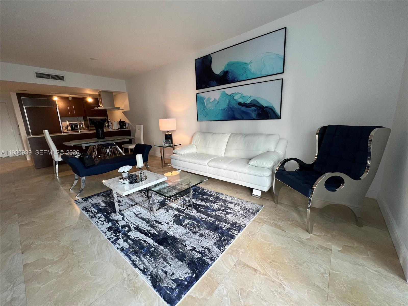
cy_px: 153
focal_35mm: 13
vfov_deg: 89.9
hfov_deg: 106.2
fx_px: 153
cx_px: 204
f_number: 1.8
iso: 125
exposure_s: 1/120
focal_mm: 1.57
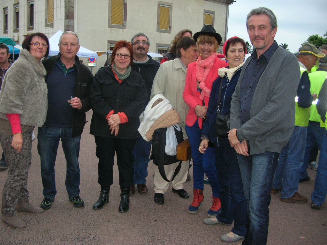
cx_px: 164
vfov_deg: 40.7
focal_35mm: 35
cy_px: 122
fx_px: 331
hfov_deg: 52.6
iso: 95
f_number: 2.8
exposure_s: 1/60.1
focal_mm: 5.8
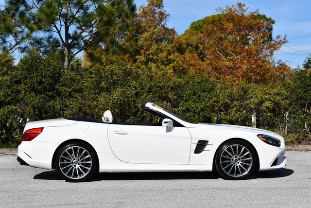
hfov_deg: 28.0
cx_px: 156
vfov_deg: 19.0
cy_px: 104
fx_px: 623
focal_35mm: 72
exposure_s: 1/400
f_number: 10
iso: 100
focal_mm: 36
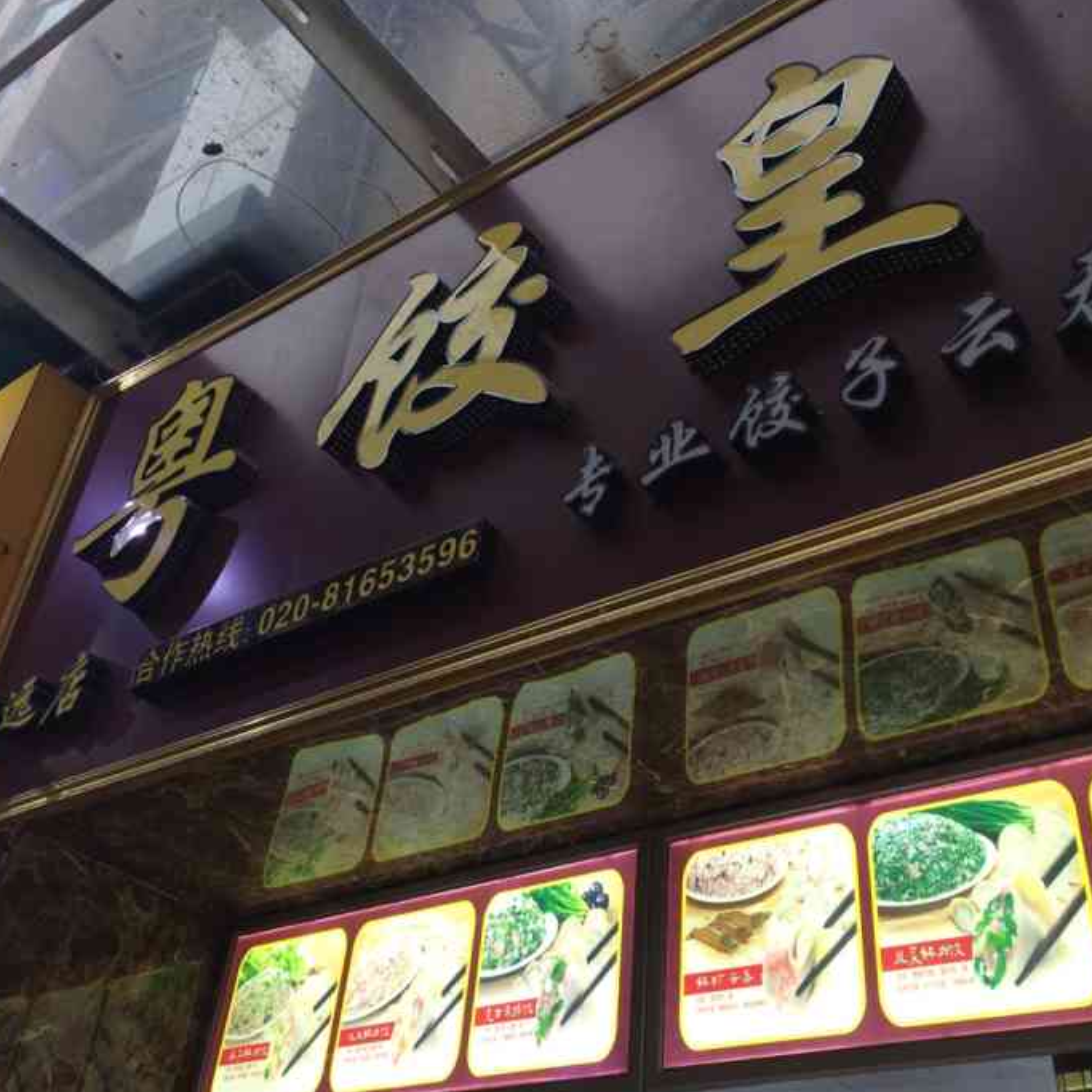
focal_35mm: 35
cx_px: 542
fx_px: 1249
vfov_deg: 47.1
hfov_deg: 47.2
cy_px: 482
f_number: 2.2
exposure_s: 1/33
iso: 50
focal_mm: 4.15
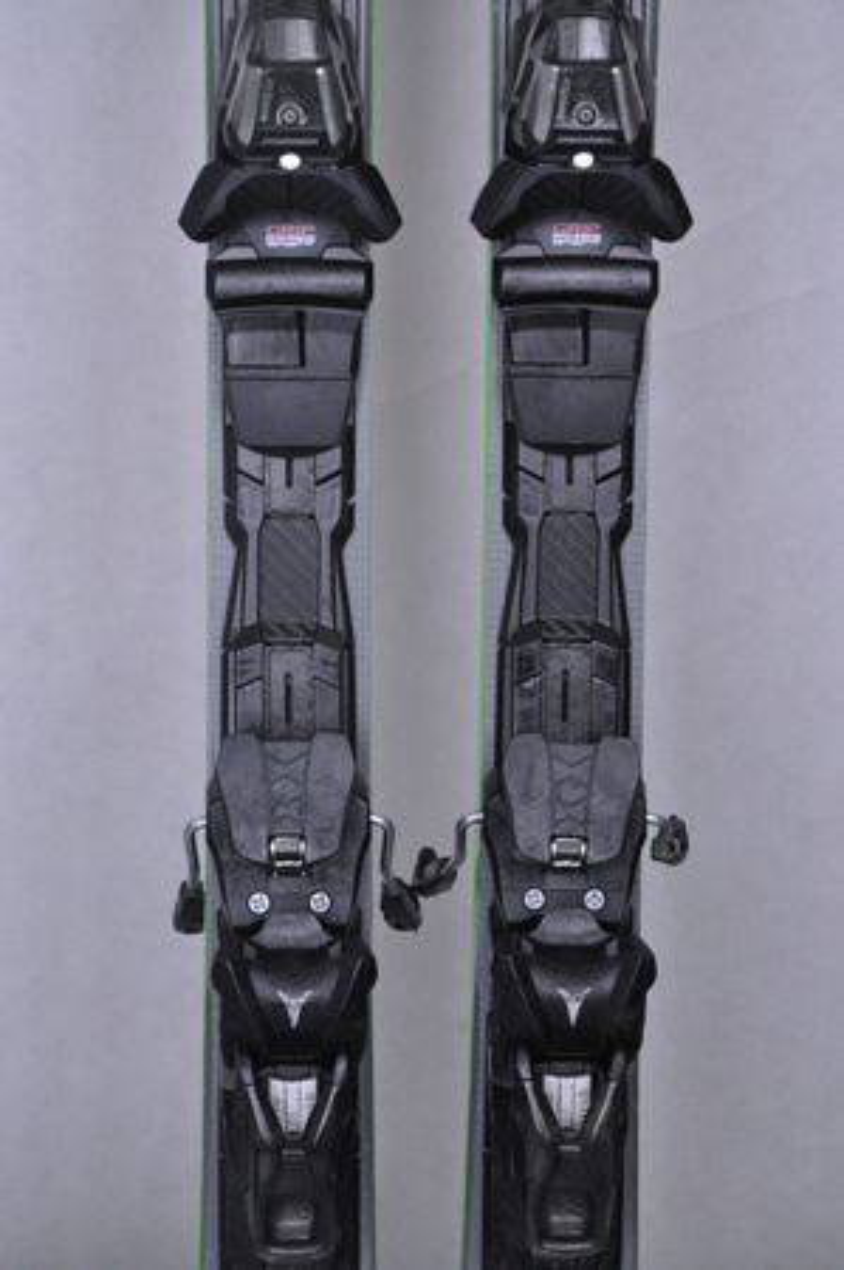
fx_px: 3965
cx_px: 422
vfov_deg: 18.2
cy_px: 635
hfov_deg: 12.2
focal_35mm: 112
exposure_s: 1/125
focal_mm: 75
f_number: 8
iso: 3200
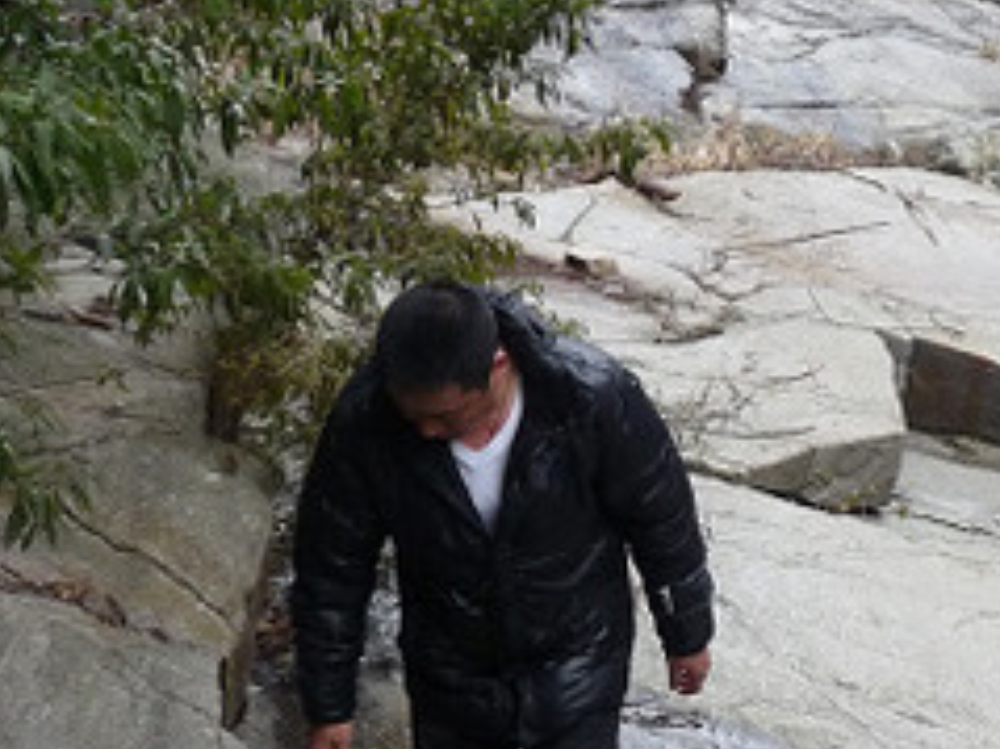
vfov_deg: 16.7
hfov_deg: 21.9
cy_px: 462
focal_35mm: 88
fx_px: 2541
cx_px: 824
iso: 200
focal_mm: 4.8
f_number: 3.2
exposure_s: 1/200
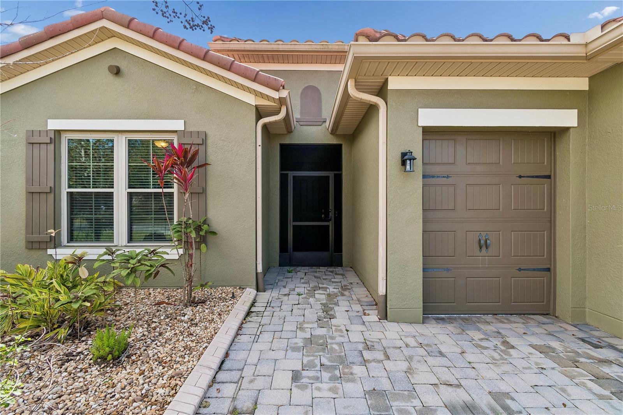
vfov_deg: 77.3
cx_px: 312
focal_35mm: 15
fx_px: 260
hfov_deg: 100.4
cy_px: 208
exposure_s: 1/125
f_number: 7.1
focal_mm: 10
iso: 100
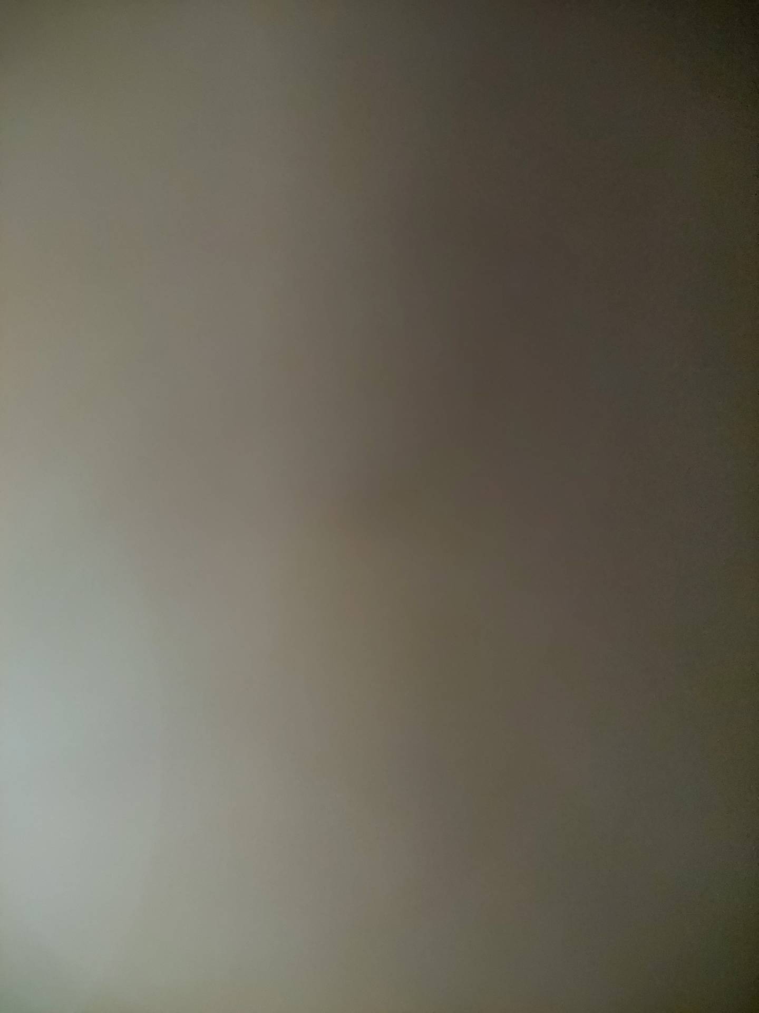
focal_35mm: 24
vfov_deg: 71.6
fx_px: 702
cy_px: 506
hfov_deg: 56.8
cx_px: 380
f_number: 1.8
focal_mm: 5.23
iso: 500
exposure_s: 1/33
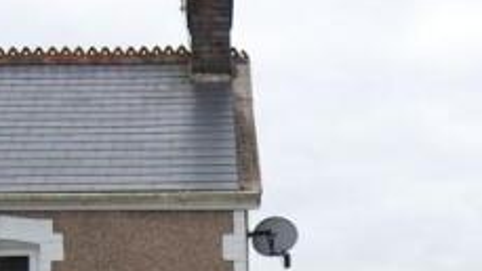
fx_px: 1611
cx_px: 330
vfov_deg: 9.3
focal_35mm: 126
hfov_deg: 17.0
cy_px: 450
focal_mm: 28
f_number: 4.2
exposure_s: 1/125
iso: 400
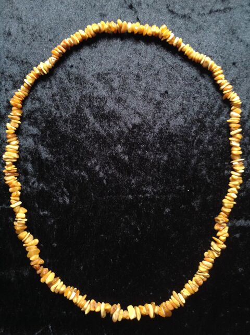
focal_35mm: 35
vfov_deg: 52.7
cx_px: 125
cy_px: 168
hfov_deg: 40.6
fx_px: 338
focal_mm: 4.28
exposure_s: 1/15
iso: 200
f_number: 2.4
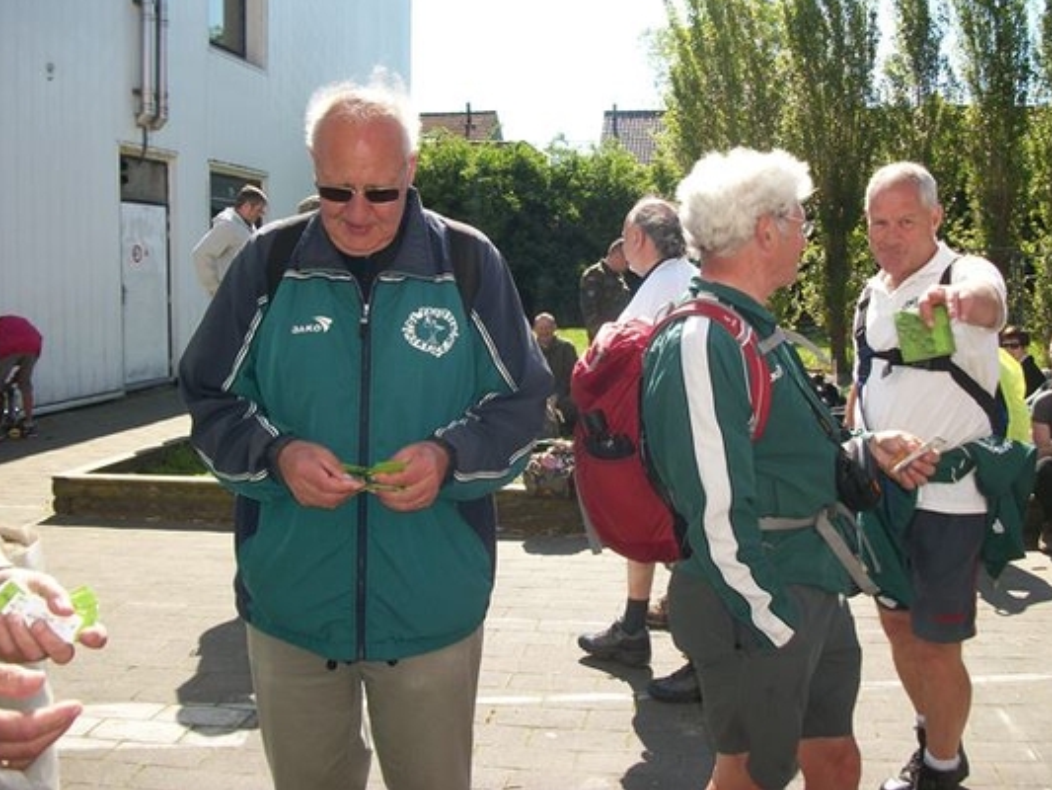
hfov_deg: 51.3
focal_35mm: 36
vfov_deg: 39.6
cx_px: 572
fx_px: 1094
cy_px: 348
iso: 80
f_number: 2.9
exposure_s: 1/640
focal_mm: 5.7
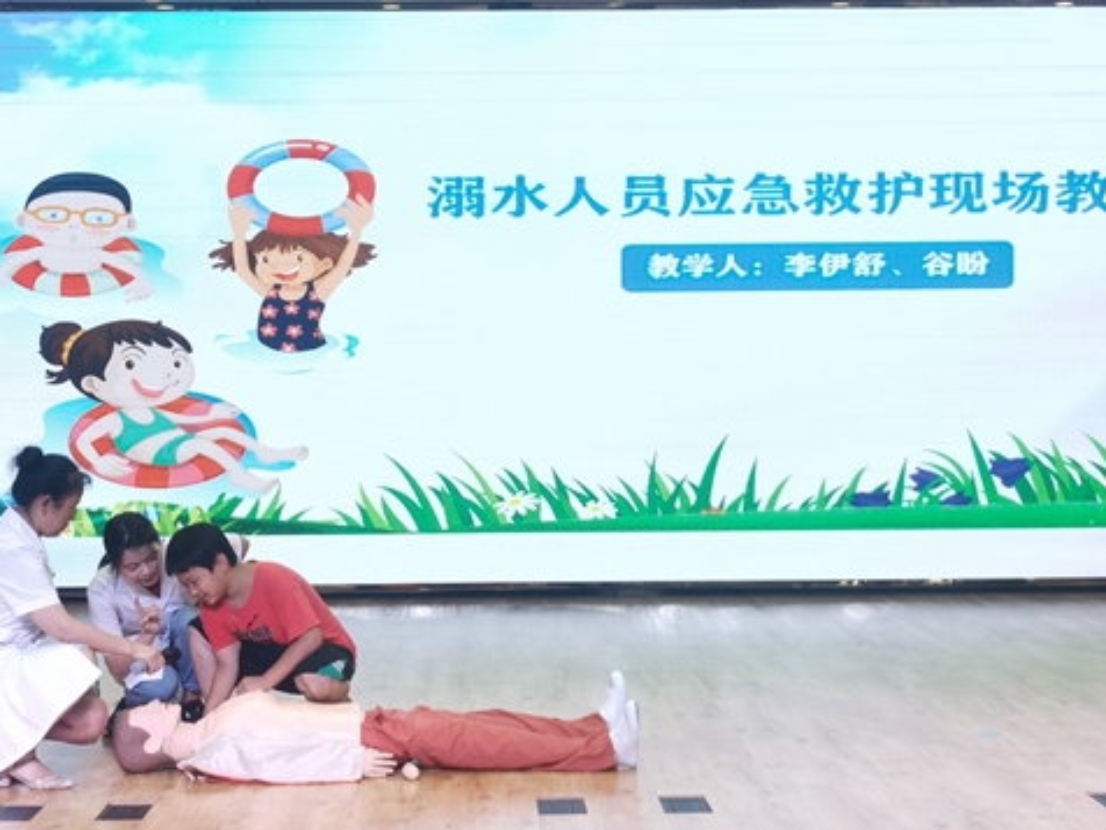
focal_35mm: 74
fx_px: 2364
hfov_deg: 26.3
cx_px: 520
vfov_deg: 19.9
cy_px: 415
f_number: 1.6
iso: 50
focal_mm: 5.56
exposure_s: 1/121
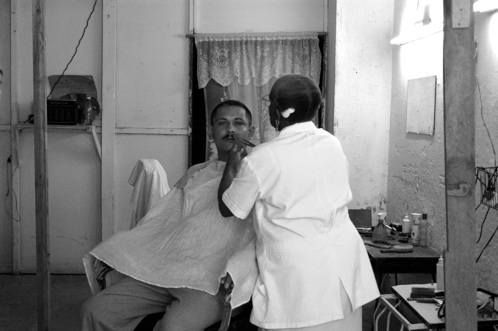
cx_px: 249
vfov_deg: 25.7
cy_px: 166
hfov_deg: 37.9
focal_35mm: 52
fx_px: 726
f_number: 4
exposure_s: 1/40
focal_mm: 35
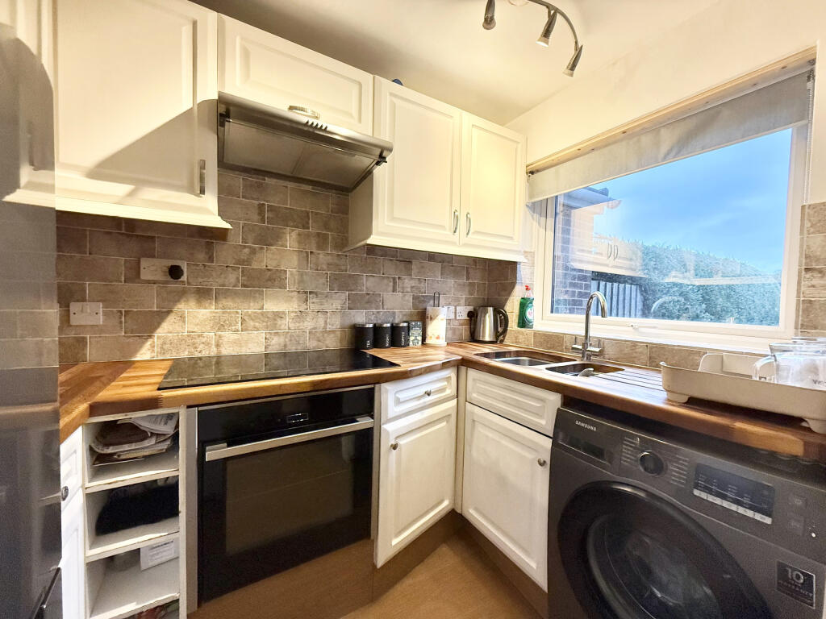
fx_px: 334
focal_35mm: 14
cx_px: 413
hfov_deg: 102.1
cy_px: 310
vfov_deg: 85.7
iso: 320
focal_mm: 2.22
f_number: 2.2
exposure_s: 1/100
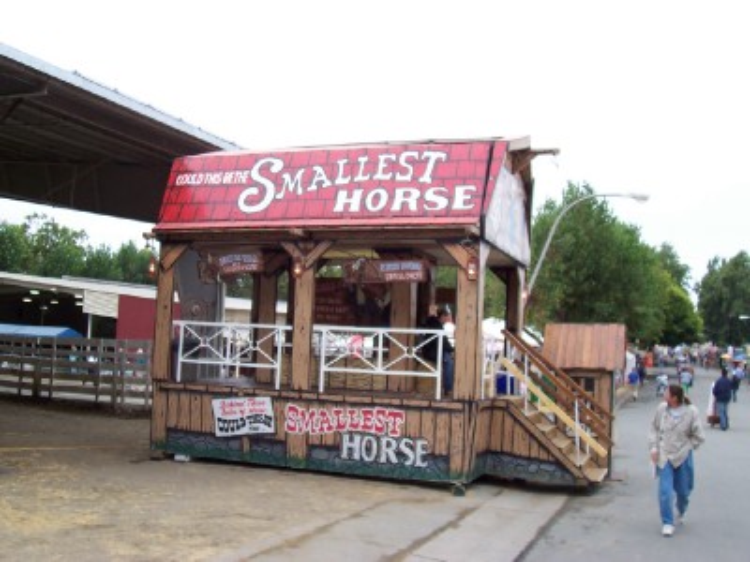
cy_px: 281
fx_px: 802
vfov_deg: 38.7
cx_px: 375
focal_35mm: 37
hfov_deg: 50.1
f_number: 2.8
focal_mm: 5.6
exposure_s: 1/250
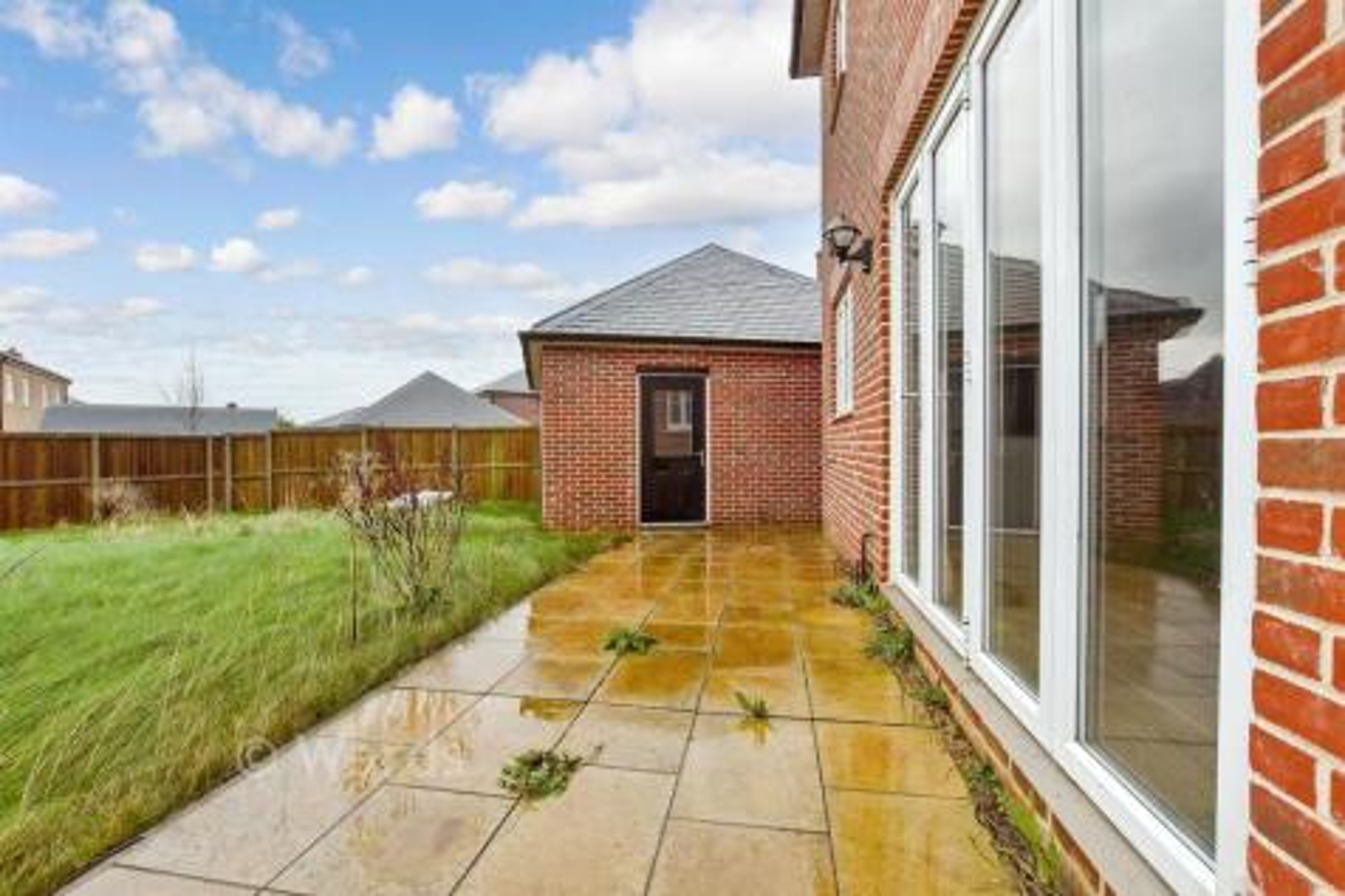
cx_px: 672
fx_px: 560
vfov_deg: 77.3
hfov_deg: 100.4
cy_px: 448
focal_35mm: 15
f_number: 8
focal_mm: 10
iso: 400
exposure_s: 1/15
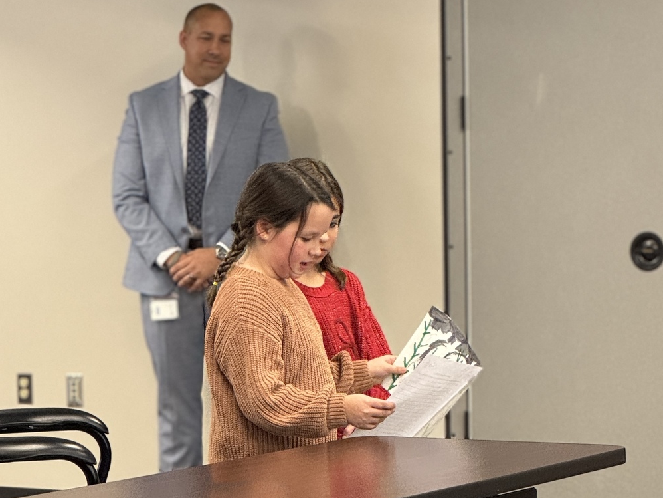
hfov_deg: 24.7
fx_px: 1513
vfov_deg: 18.7
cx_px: 339
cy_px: 247
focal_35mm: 79
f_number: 2.8
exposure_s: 1/60
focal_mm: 9
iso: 320
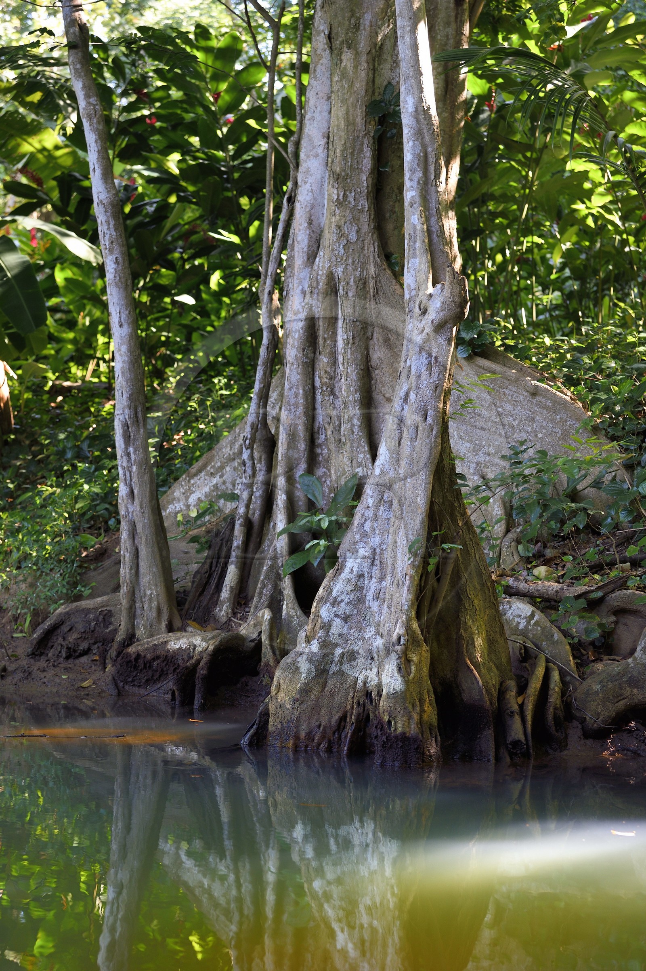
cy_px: 486
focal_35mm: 75
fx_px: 2020
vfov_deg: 27.0
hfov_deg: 18.2
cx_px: 323
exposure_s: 1/125
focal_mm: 75
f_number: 4.5
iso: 640
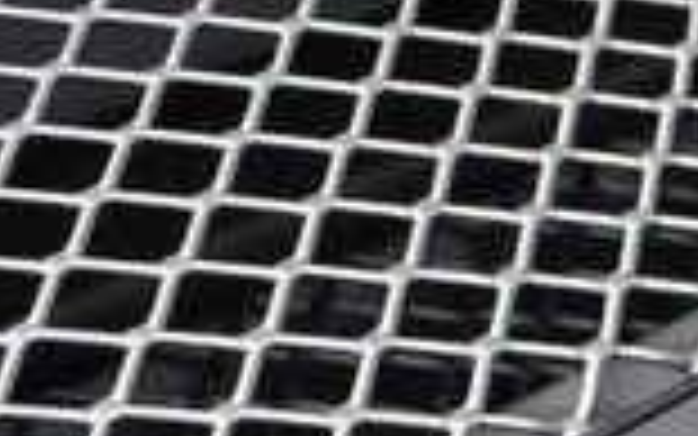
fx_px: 2588
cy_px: 782
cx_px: 959
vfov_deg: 9.2
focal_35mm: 136
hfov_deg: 14.6
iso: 280
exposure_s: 1/60
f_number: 8
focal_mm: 18
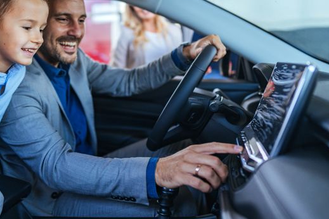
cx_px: 91
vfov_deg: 35.7
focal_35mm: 37
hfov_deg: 50.2
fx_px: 338
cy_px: 78
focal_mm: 24
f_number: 1.4
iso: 100
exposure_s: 1/250
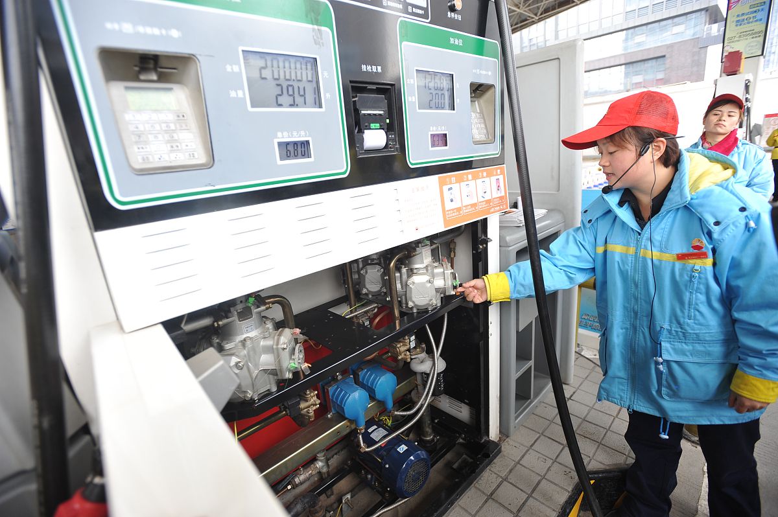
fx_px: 367
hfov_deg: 93.3
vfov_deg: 70.3
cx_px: 389
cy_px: 258
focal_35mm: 17
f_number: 5
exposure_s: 1/125
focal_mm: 17
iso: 320
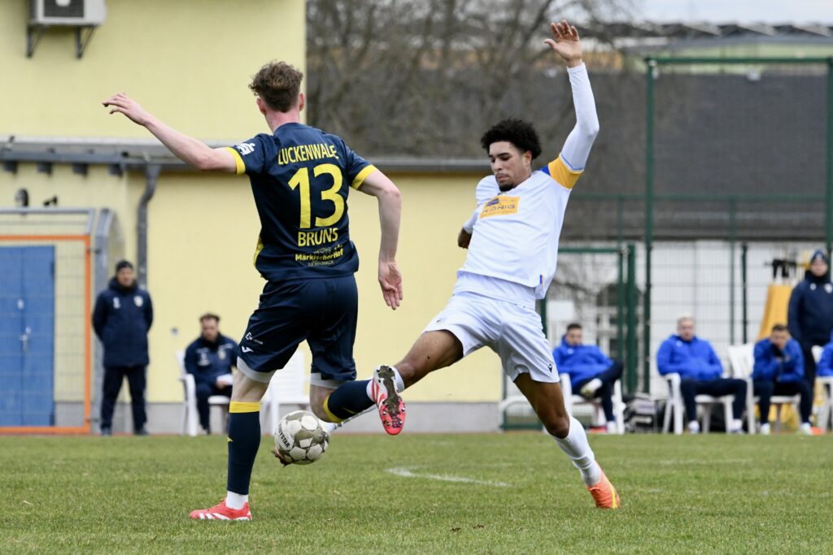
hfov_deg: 8.2
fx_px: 5785
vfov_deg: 5.5
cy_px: 278
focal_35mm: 250
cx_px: 416
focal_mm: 250
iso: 3200
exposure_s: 1/1600
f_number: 8
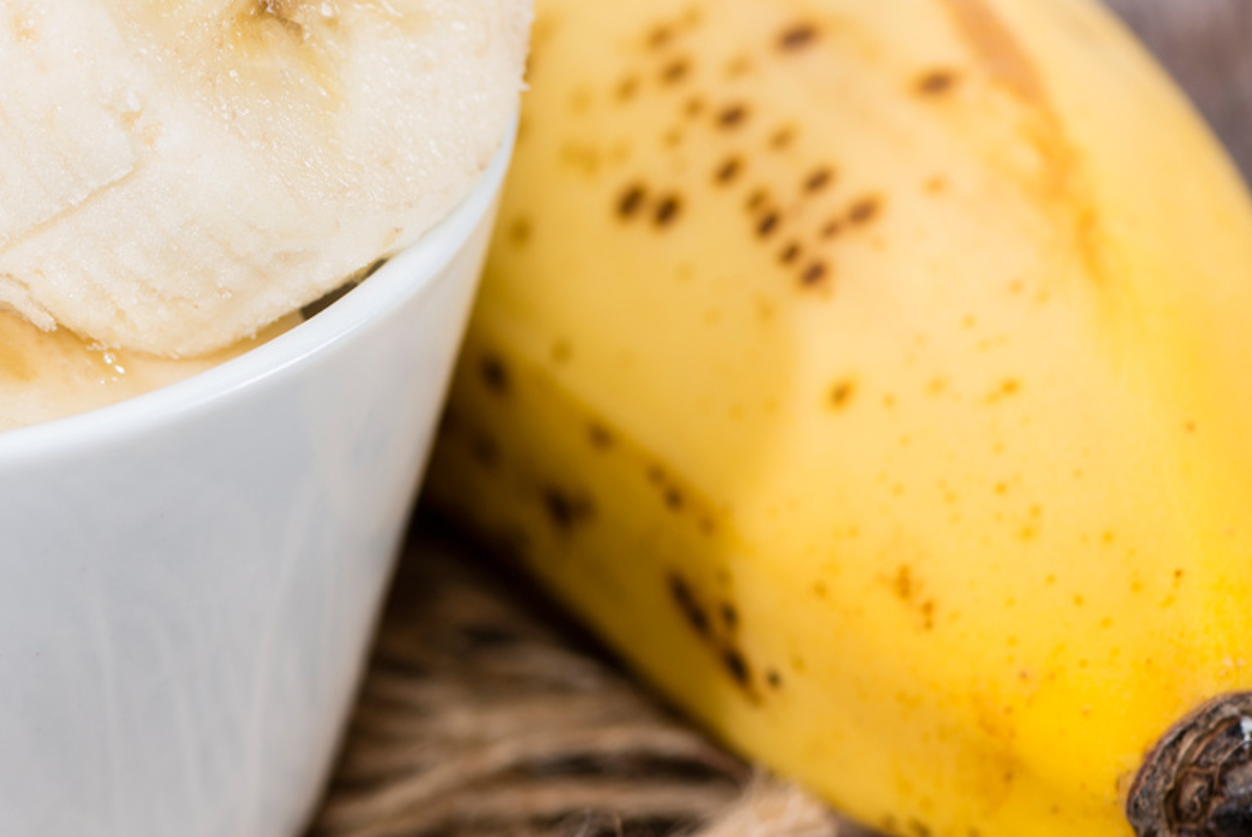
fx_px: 8456
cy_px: 194
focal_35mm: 243
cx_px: 37
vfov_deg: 5.7
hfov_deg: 8.4
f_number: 9
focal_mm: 105
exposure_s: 1/250
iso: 50
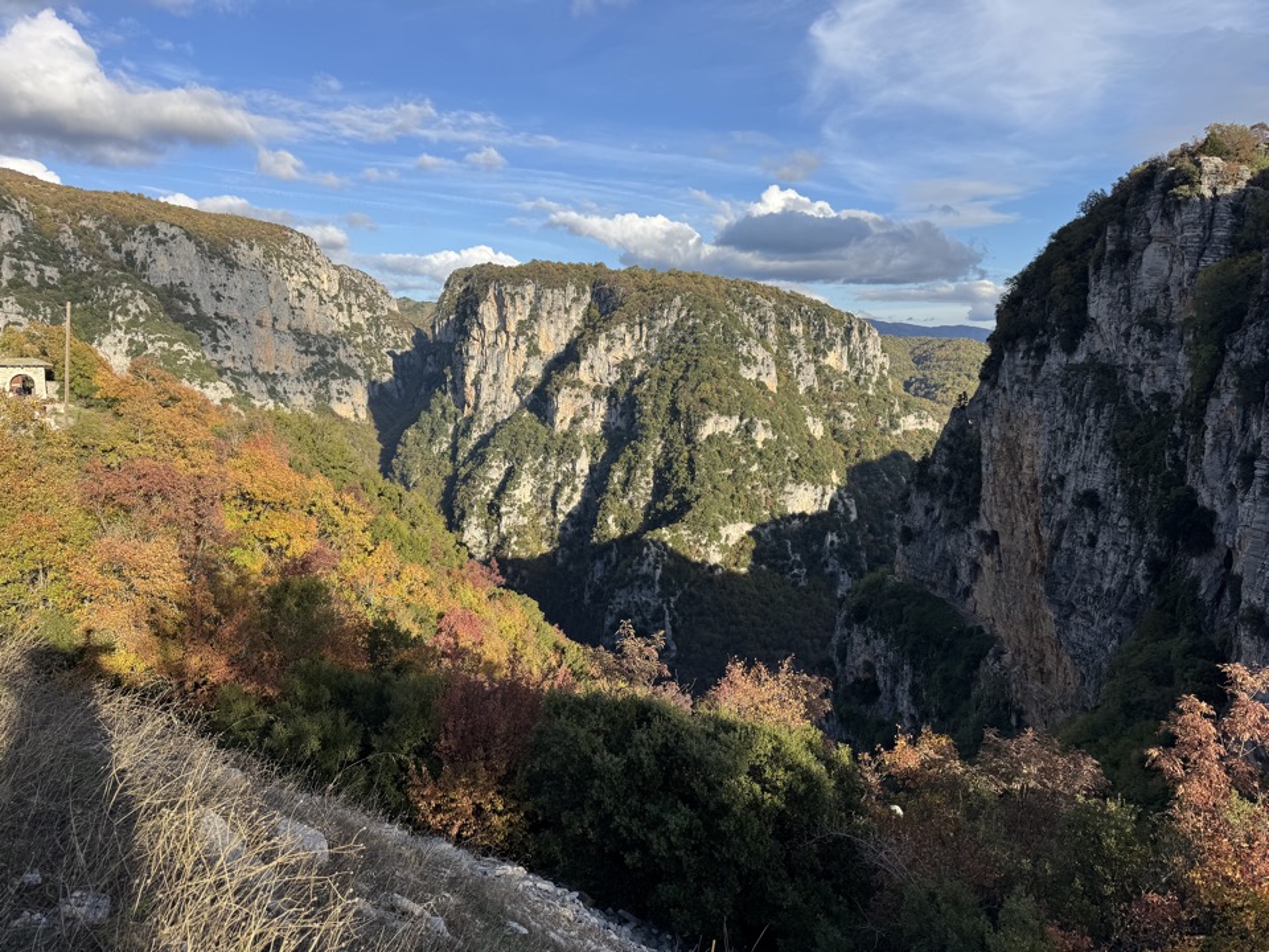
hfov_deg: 71.6
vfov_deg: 56.8
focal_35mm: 24
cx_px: 634
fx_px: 880
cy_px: 476
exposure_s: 1/2710
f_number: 1.78
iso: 80
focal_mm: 6.76
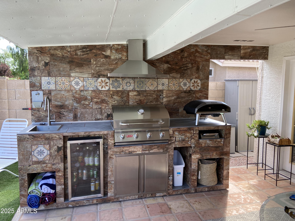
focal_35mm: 26
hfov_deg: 67.3
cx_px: 148
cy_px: 110
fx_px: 222
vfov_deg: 53.1
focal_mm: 4.25
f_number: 1.8
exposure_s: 1/224
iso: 32
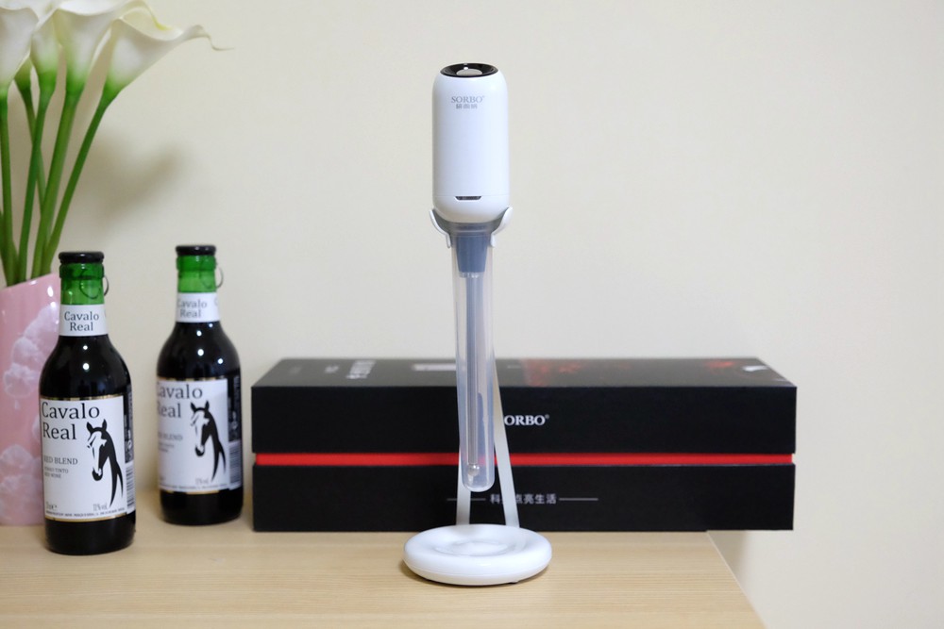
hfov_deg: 38.9
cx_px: 472
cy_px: 314
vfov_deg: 26.5
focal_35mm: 51
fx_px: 1337
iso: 4000
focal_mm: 34.2
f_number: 2.8
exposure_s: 1/105
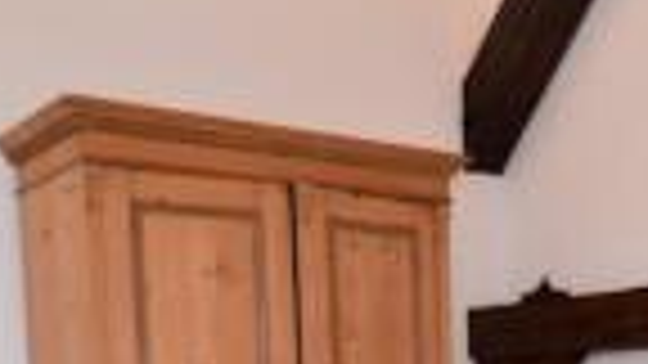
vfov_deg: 19.9
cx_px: 495
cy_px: 546
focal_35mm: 52
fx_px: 893
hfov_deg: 38.7
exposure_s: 1/80
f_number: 4.5
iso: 400
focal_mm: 10
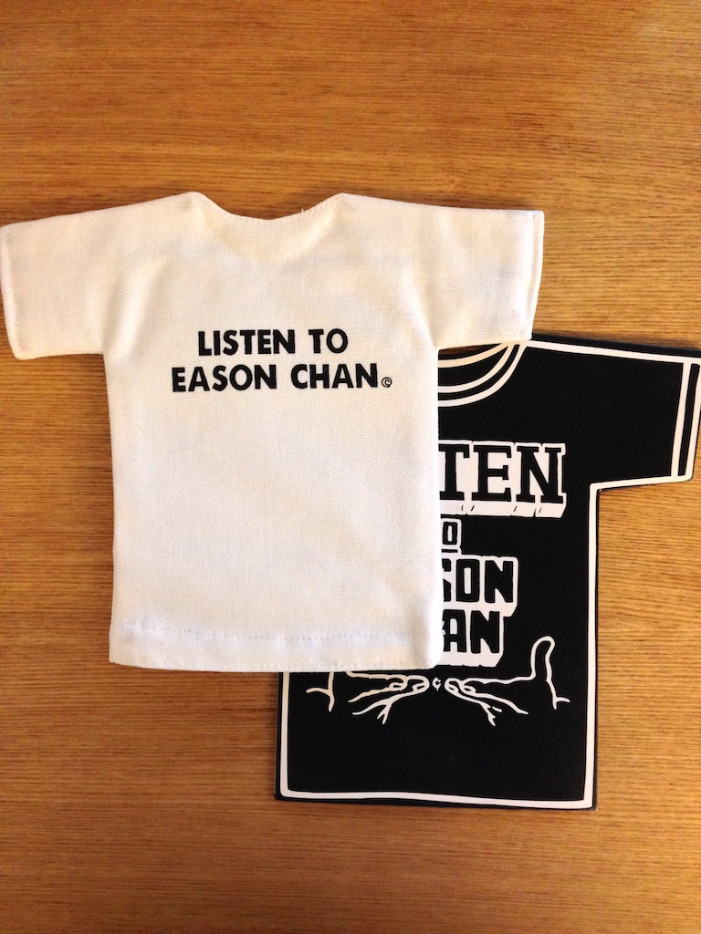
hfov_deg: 42.9
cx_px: 350
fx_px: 891
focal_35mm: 33
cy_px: 467
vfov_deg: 55.4
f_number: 2.4
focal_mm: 4.12
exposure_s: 1/17
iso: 400
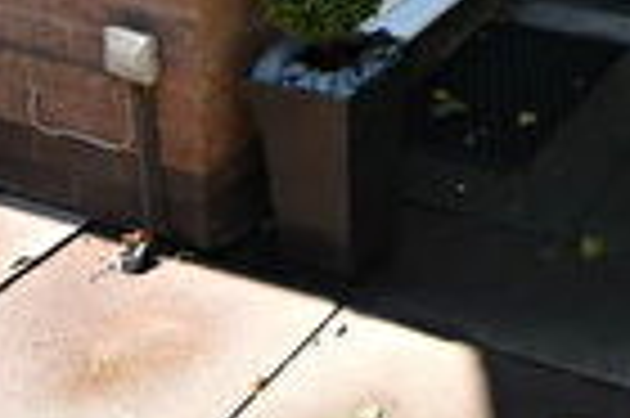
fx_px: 1311
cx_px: 598
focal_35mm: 75
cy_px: -609
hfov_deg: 25.9
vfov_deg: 13.2
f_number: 5
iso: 400
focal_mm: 10
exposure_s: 1/250
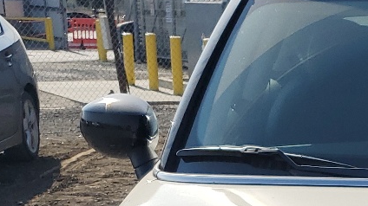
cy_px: 373
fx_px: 1044
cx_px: 476
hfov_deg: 18.6
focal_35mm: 107
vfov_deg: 10.6
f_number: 1.5
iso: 50
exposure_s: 1/5000
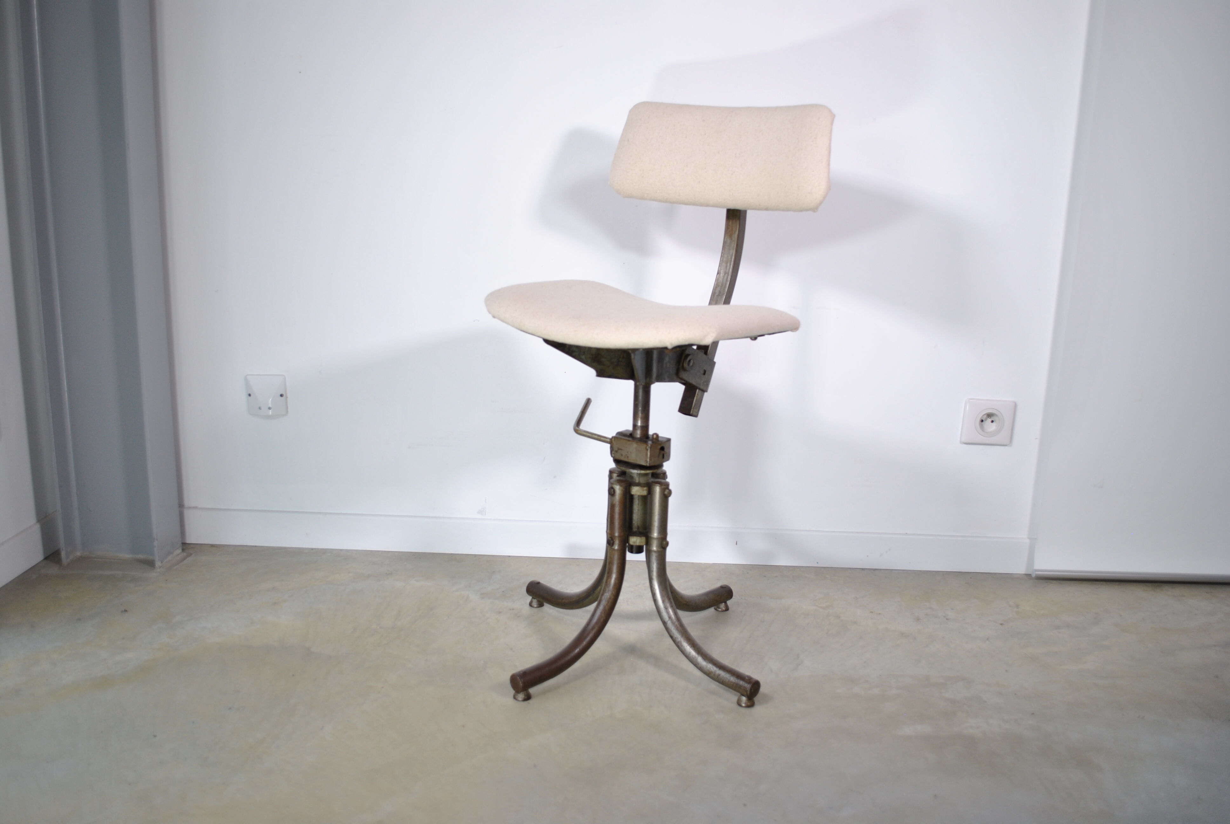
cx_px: 615
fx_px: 1026
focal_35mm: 30
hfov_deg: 61.9
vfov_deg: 43.7
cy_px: 412
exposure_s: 1/80
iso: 200
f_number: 4
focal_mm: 20
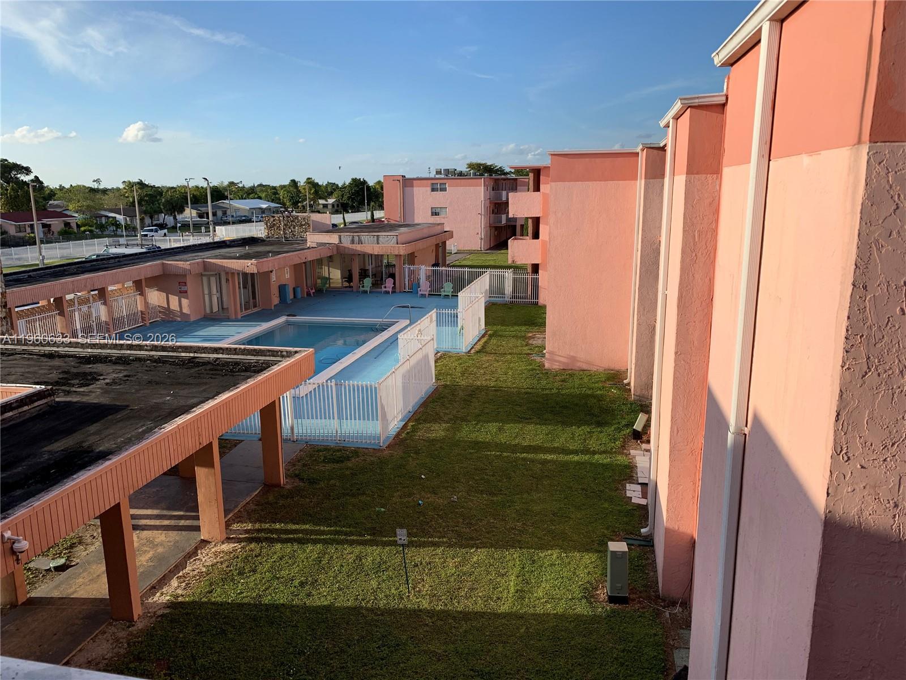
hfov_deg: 67.3
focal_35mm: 26
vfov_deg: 53.1
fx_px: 680
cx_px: 453
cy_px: 340
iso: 25
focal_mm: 4.25
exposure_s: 1/2208
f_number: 1.8
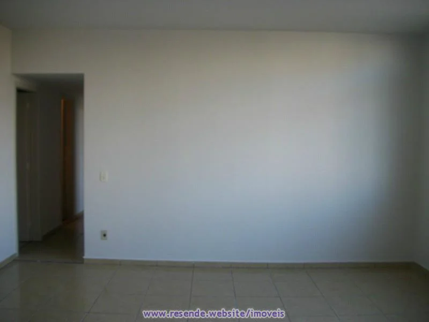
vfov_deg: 44.2
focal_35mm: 32
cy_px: 161
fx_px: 397
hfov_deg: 56.8
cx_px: 214
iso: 80
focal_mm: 5.7
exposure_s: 1/60
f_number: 2.9
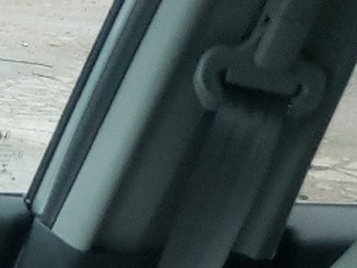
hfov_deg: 10.6
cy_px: 830
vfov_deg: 7.7
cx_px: -428
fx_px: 1702
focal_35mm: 165
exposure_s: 1/50
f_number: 1.5
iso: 124
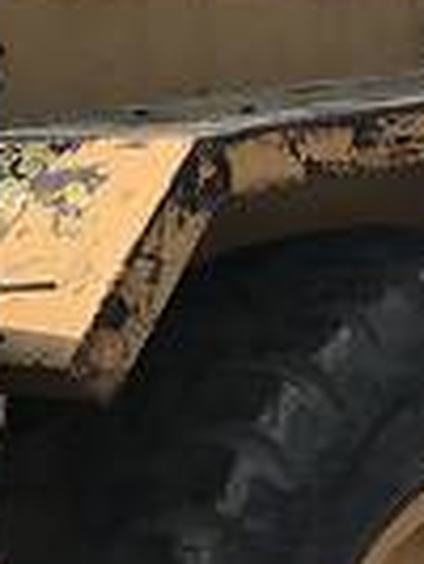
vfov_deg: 15.5
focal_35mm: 126
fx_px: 2054
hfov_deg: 11.5
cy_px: 127
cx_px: 560
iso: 20
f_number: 1.8
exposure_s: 1/1259
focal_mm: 4
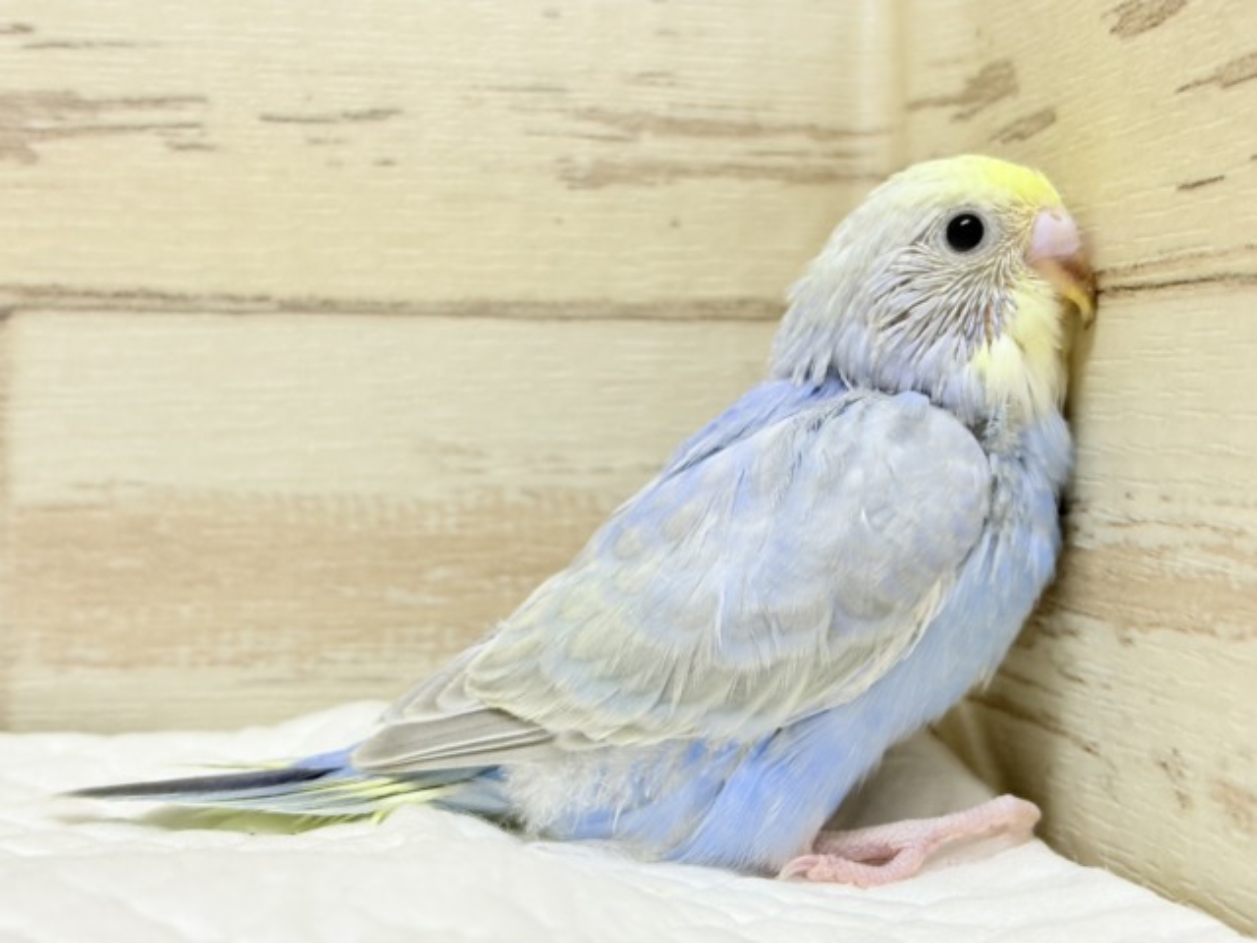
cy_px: 472
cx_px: 628
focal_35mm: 52
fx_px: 1888
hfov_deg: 36.8
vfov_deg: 28.0
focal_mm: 5.96
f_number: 1.6
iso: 125
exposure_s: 1/100
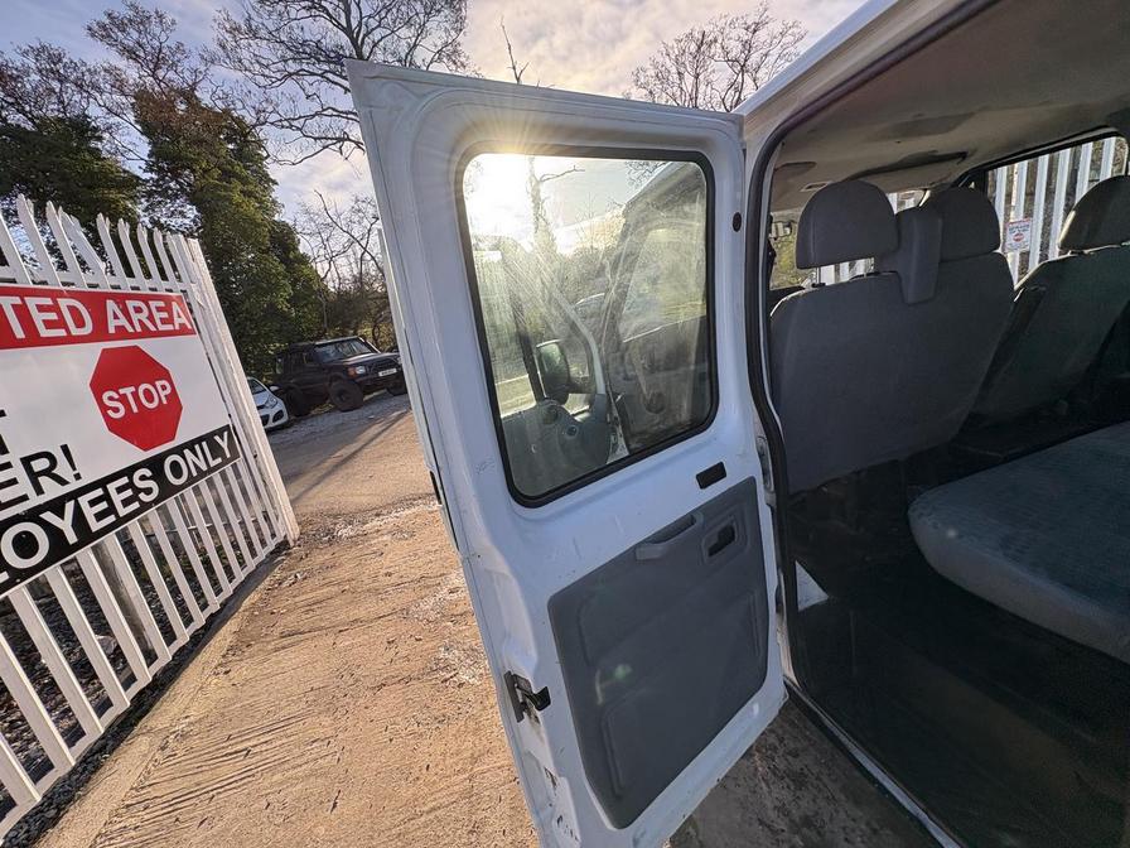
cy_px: 424
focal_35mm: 14
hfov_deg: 102.1
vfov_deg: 85.7
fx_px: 457
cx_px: 565
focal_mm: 2.22
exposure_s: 1/470
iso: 40
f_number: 2.2
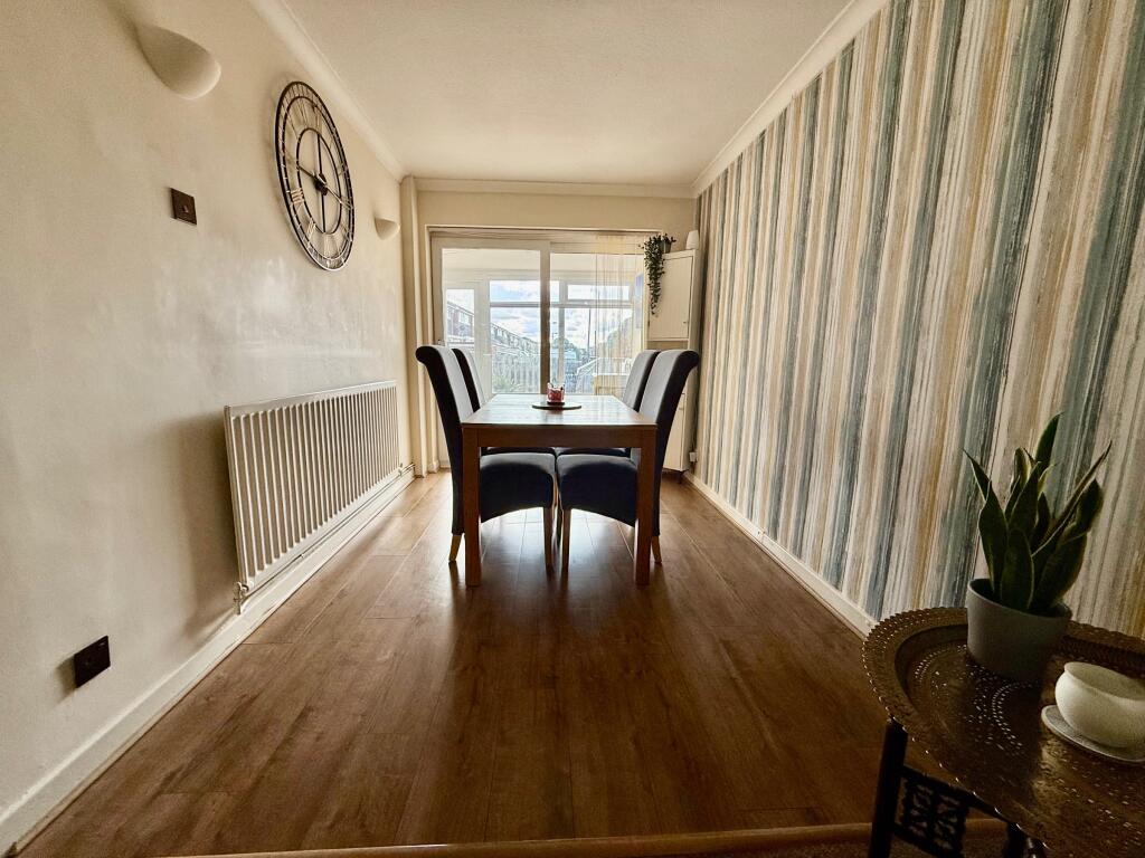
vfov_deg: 85.7
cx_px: 572
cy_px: 429
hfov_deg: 102.1
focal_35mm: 14
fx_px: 463
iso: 64
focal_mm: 2.22
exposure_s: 1/140
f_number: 2.2
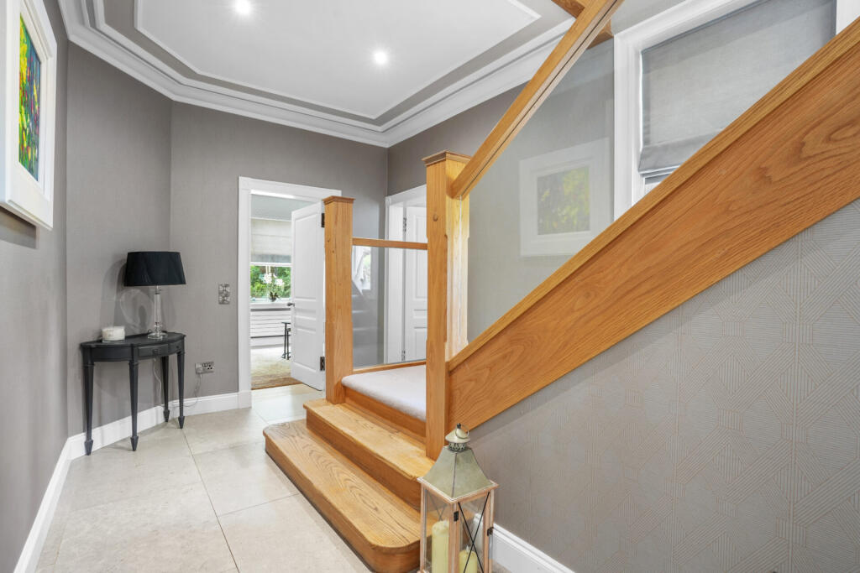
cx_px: 430
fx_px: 406
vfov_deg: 70.5
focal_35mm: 17
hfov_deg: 93.3
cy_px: 286
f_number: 8
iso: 250
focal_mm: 17
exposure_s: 1
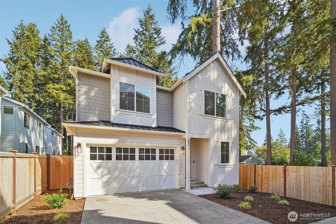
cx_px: 168
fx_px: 149
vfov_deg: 73.7
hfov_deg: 96.7
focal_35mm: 16
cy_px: 112
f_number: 8
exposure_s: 1/1000
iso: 1600
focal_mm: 16
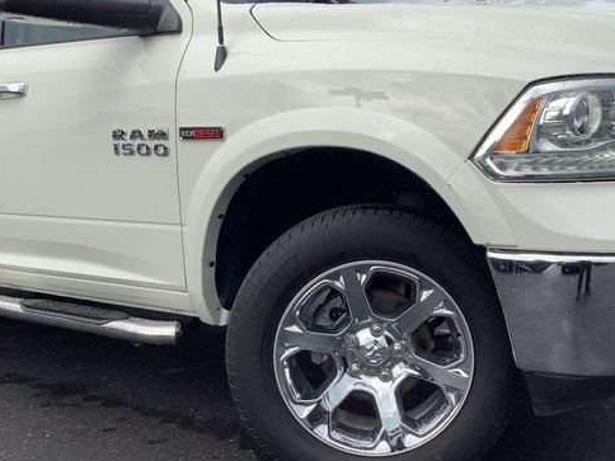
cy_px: 255
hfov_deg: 45.7
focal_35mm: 41
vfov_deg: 35.1
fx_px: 728
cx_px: 342
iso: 25
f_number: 2.4
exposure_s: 1/1164
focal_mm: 3.3
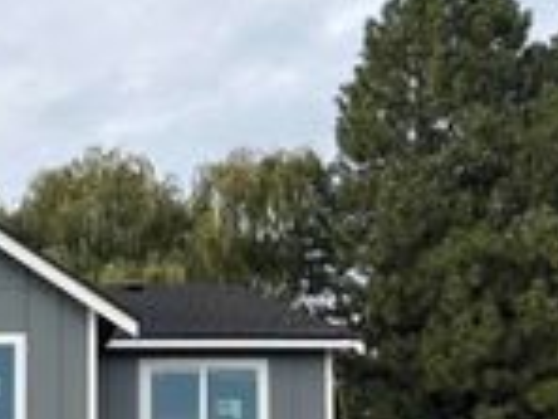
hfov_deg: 20.1
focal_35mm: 88
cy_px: 613
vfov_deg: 15.6
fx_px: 1419
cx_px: -196
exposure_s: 1/910
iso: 50
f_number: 1.6
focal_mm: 5.96
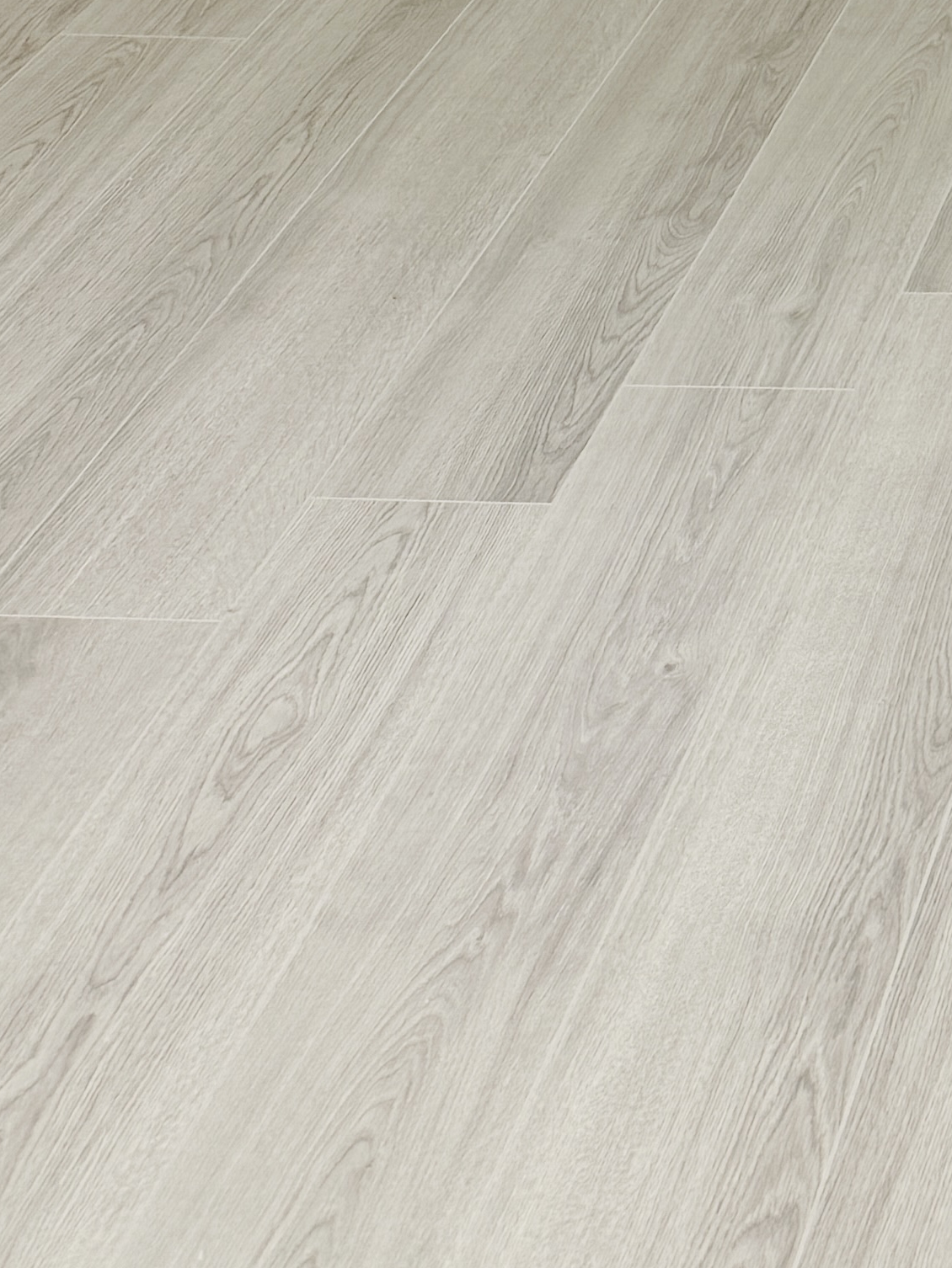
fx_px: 3336
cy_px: -650
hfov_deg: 14.7
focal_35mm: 91
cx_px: 1559
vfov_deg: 18.9
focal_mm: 6.76
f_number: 1.78
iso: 125
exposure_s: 1/50
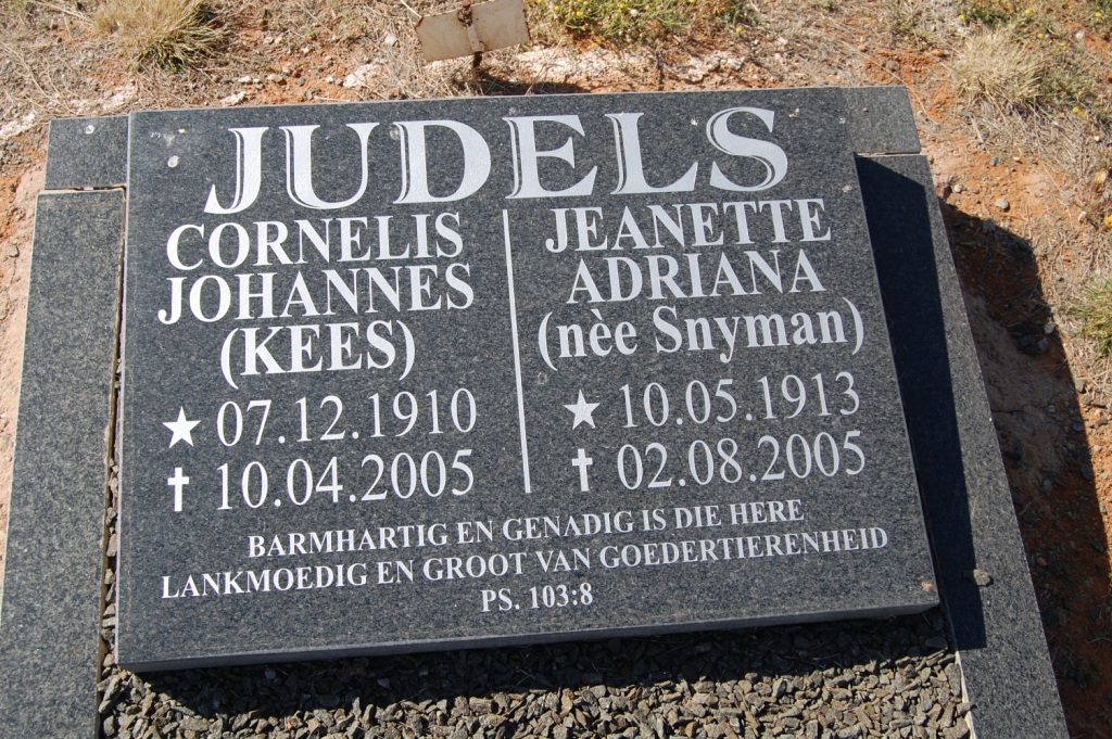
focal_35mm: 39
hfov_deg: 49.6
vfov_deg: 34.2
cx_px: 556
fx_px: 1204
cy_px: 370
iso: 200
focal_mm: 26
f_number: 8
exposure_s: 1/250
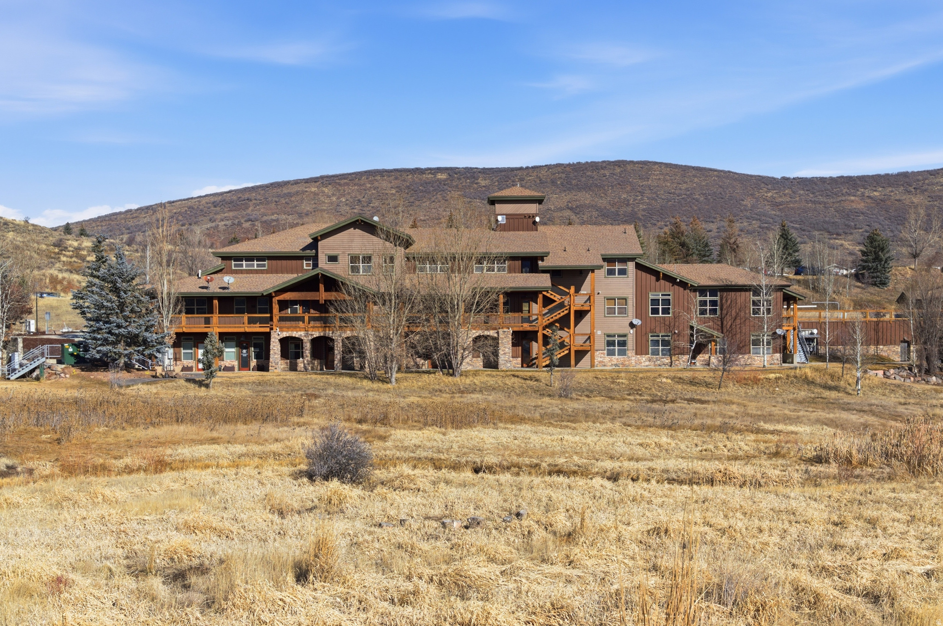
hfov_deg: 42.8
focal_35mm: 46
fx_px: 1204
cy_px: 313
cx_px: 472
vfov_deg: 29.2
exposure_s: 1/8000
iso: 800
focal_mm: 46
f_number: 8
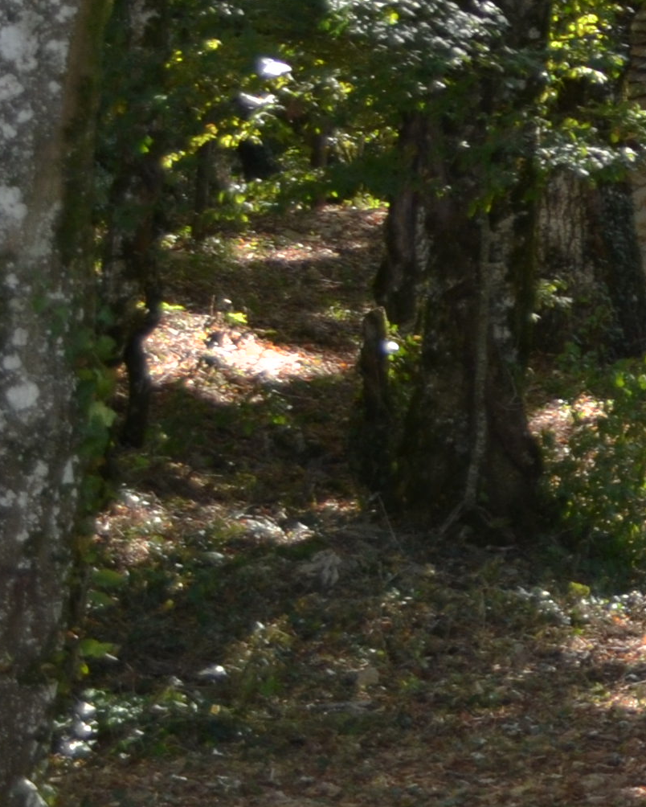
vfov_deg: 12.1
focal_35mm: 155
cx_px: 1687
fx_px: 3702
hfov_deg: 8.8
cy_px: -176
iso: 220
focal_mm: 24
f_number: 4
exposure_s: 1/125
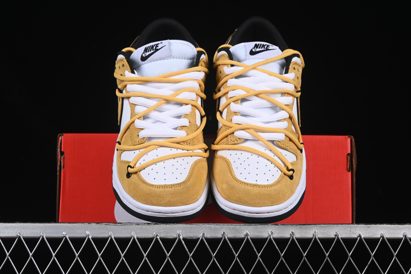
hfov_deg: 27.0
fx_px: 856
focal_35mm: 75
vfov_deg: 18.2
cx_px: 206
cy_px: 137
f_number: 8
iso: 160
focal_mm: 50
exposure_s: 1/80
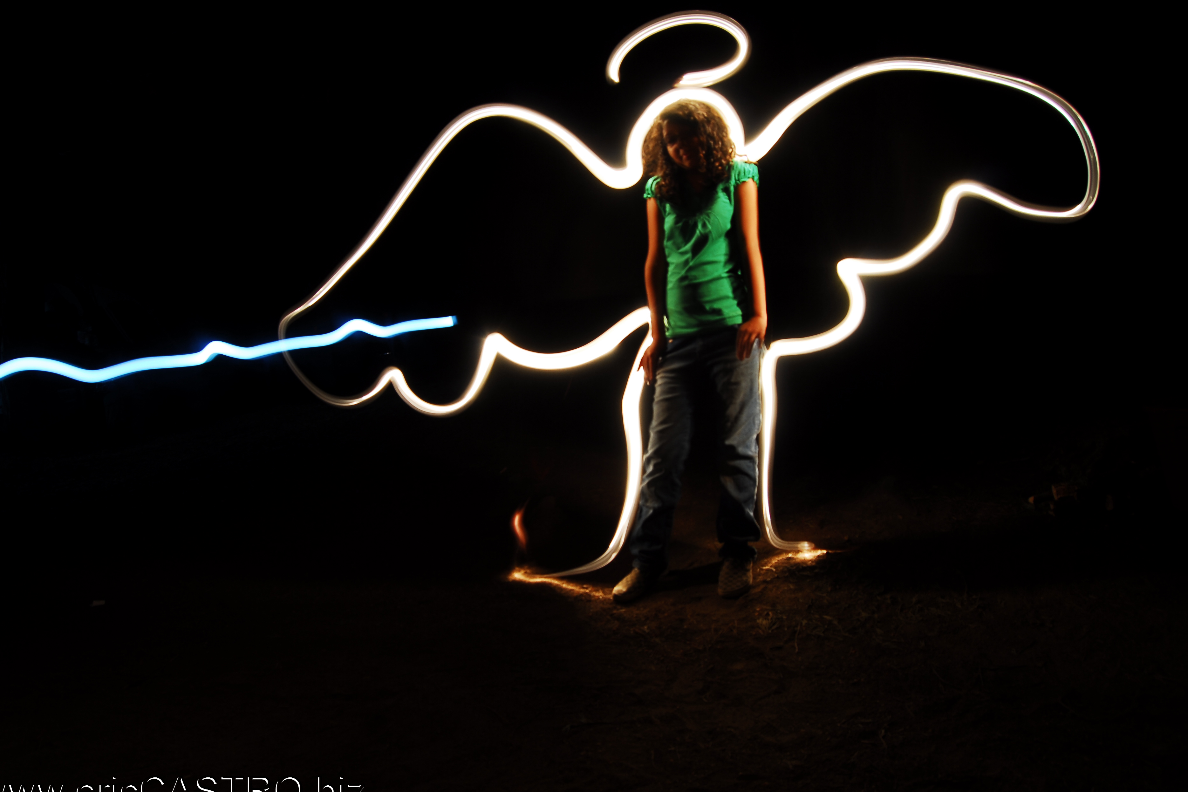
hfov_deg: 65.5
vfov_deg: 46.4
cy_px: 408
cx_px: 580
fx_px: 924
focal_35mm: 28
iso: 100
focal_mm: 18
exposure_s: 30
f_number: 6.3
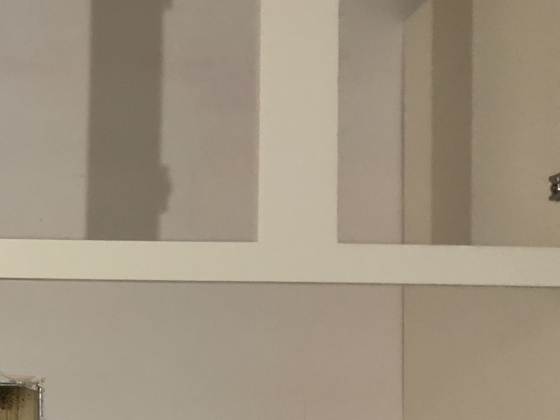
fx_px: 1052
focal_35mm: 65
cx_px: 19
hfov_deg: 28.3
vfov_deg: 22.0
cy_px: 388
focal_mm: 3.99
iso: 100
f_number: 1.8
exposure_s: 1/6
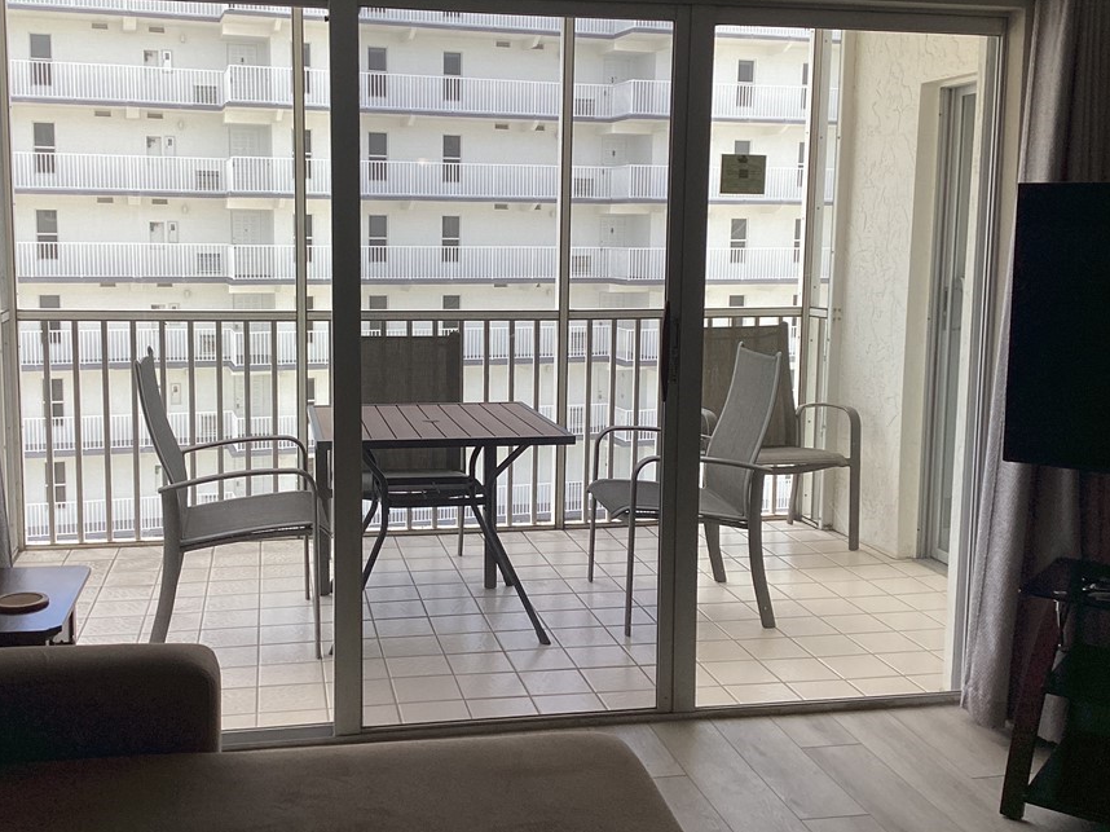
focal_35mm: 37
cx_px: 492
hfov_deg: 50.0
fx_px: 1186
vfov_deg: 38.6
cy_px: 365
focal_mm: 3.3
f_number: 2.4
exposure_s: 1/245
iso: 25
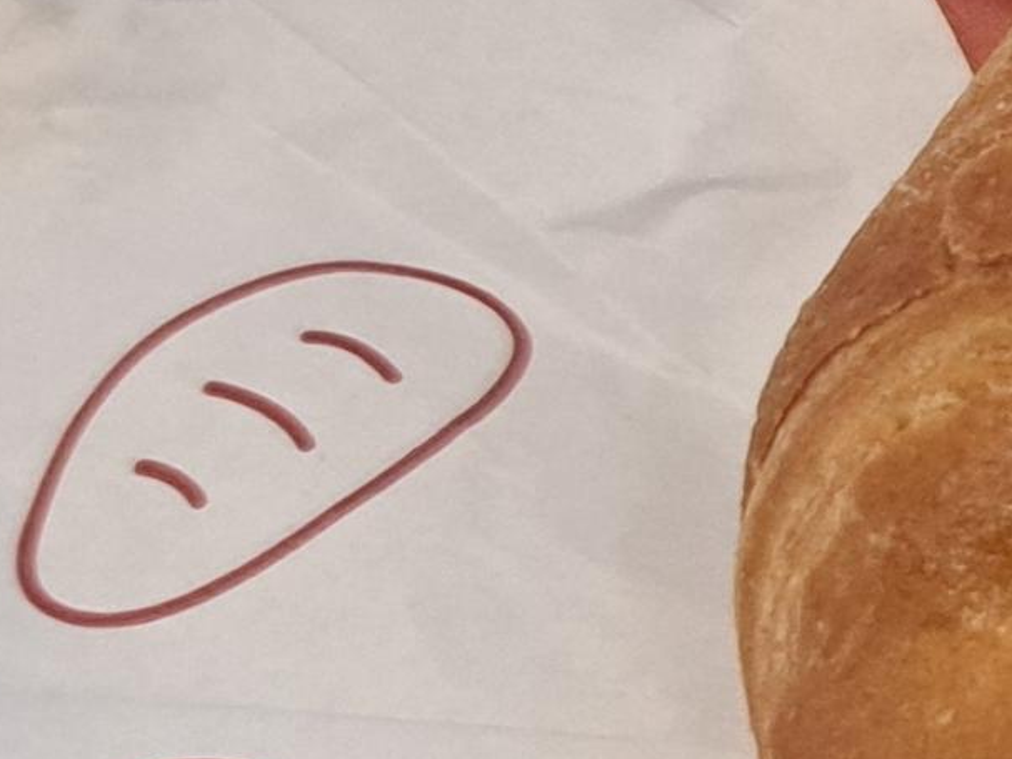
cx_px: 2082
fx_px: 4735
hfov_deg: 11.0
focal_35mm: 162
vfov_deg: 9.1
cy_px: 699
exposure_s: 1/50
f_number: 1.8
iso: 200
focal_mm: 5.23
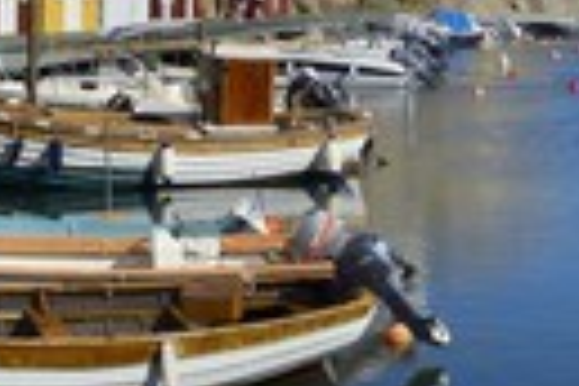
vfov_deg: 15.4
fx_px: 1415
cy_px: 40
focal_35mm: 88
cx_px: 301
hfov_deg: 23.1
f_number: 14
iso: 200
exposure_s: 1/250
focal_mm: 27
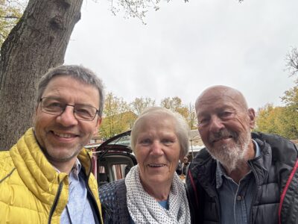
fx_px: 198
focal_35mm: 23
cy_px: 112
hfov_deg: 73.9
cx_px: 149
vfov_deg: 58.9
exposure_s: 1/121
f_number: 1.9
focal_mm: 2.69
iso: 32
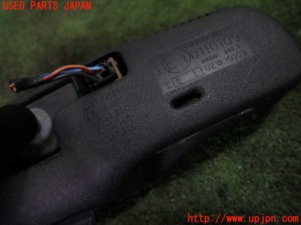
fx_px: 217
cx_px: 150
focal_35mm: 25
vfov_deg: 54.9
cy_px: 112
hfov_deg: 69.4
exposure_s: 1/60
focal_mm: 4.5
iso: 200
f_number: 2
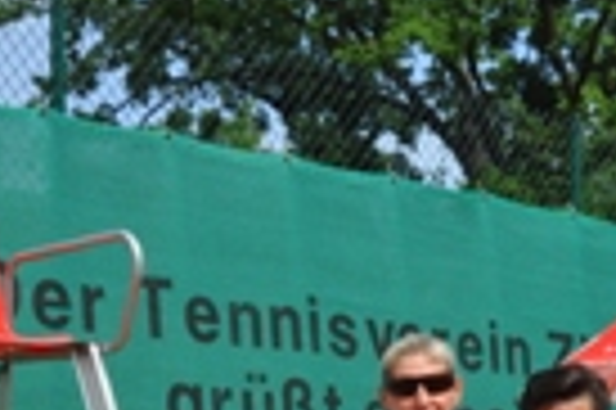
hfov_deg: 18.8
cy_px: 644
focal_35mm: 108
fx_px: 1846
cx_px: 454
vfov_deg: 12.0
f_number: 7.1
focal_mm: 22
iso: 400
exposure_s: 1/1600
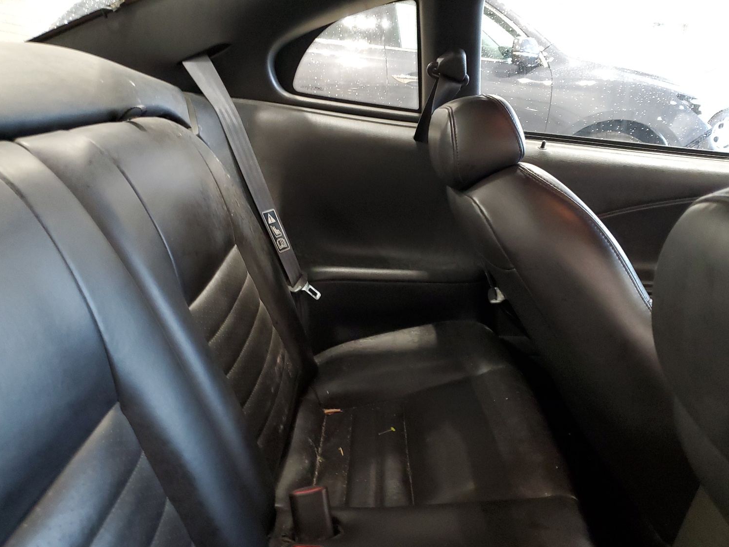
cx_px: 383
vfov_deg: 49.7
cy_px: 278
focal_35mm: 28
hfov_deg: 63.4
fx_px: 590
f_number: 1.5
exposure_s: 1/20
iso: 319
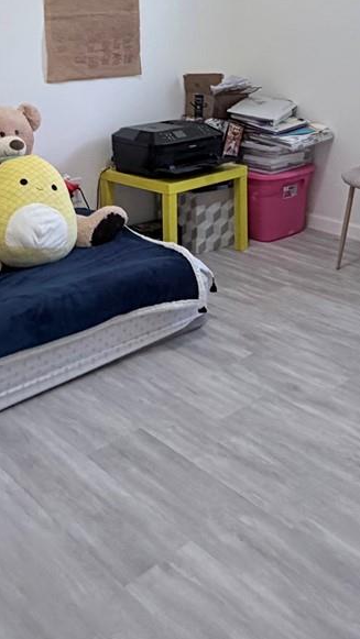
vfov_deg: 43.9
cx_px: 262
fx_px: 712
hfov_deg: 28.0
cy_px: 57
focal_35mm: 42
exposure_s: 1/120
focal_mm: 2.22
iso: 320
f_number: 2.2
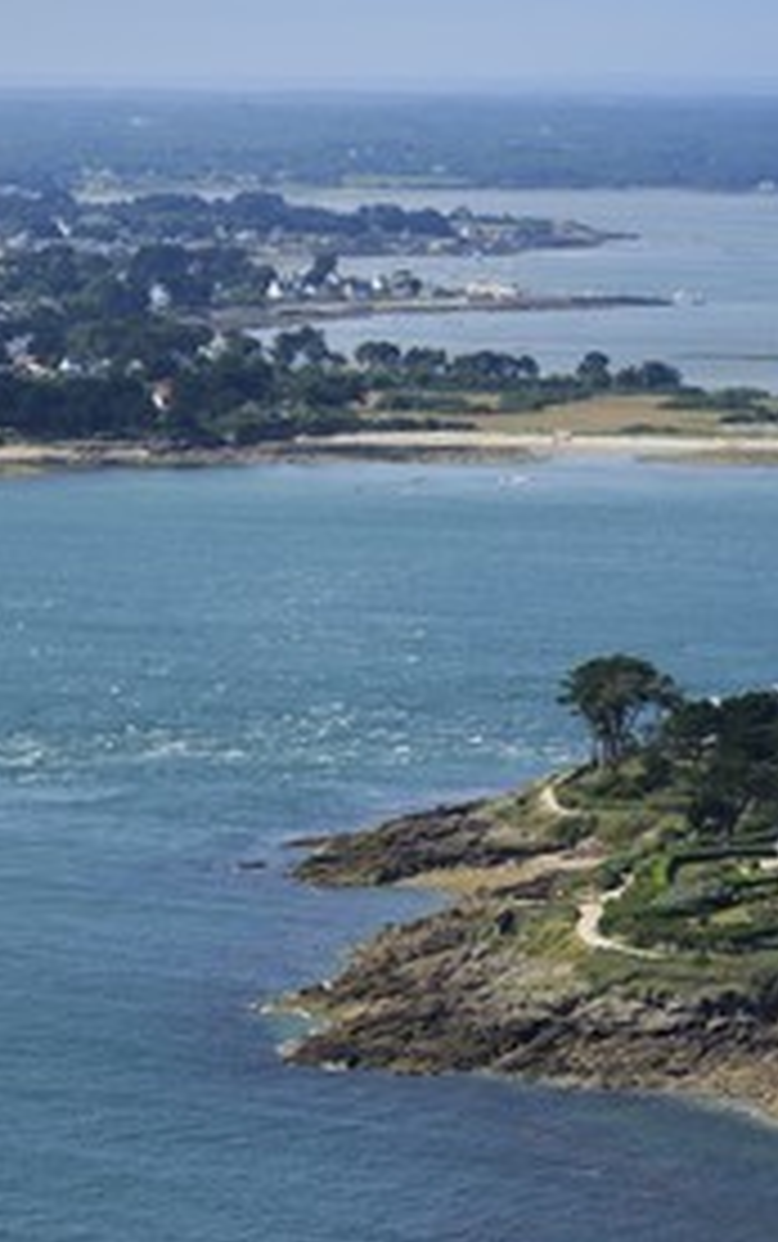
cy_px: 626
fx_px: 5349
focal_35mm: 158
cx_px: 724
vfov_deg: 13.2
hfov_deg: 8.3
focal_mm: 102
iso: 400
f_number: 8
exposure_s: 1/1250
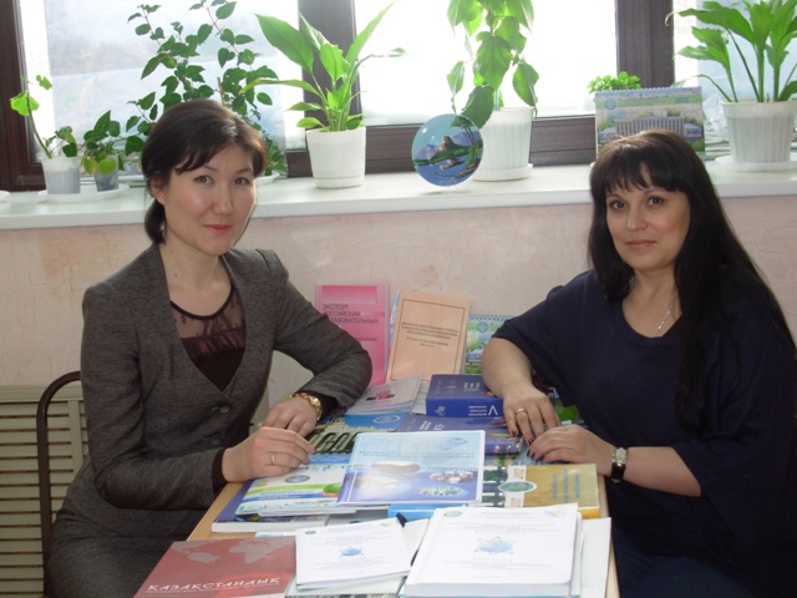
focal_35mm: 64
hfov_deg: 30.3
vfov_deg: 22.9
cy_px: 299
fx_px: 1474
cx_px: 398
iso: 50
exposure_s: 1/41.5
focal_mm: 10.5
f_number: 3.4
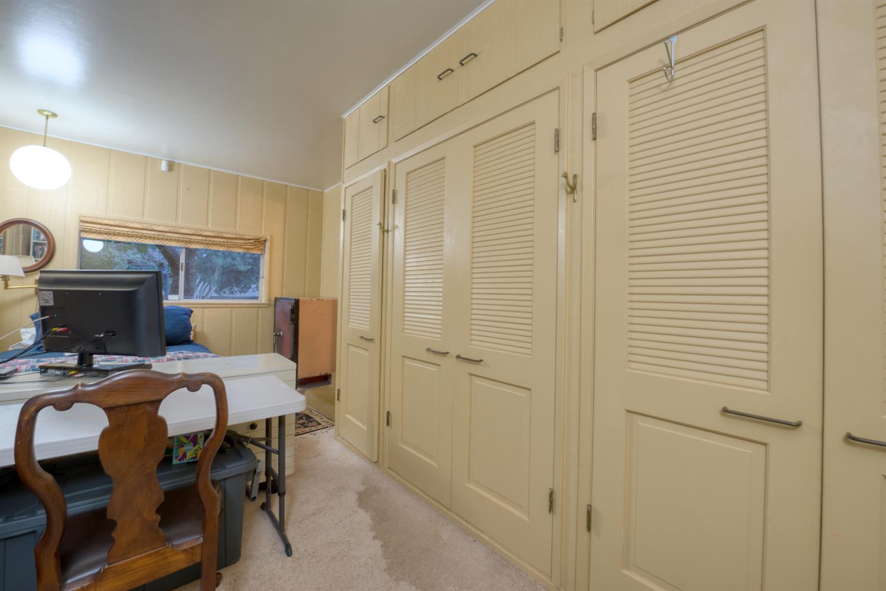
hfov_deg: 104.3
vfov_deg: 81.2
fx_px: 345
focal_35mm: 14
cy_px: 296
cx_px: 443
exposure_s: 1/1.6
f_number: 10
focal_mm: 14
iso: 400
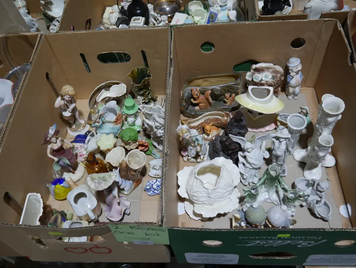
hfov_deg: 55.3
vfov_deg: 43.0
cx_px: 182
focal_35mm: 33
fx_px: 340
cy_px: 137
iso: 200
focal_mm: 16
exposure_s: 1/100
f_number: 3.6
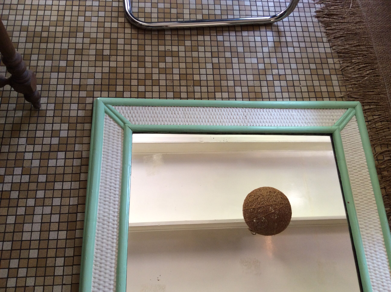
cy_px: 146
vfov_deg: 44.1
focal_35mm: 32
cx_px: 196
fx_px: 361
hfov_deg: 56.9
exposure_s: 1/25
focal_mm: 3.3
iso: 50
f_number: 2.4
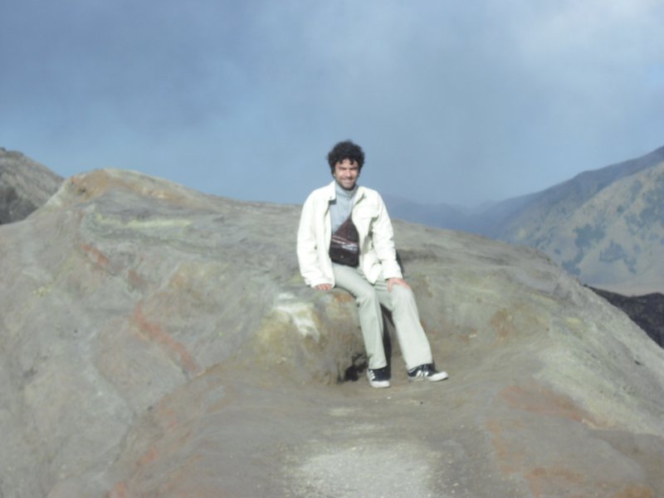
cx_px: 332
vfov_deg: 15.9
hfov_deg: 21.1
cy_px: 249
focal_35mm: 93
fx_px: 1784
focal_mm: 15.3
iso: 100
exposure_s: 1/800
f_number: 4.7
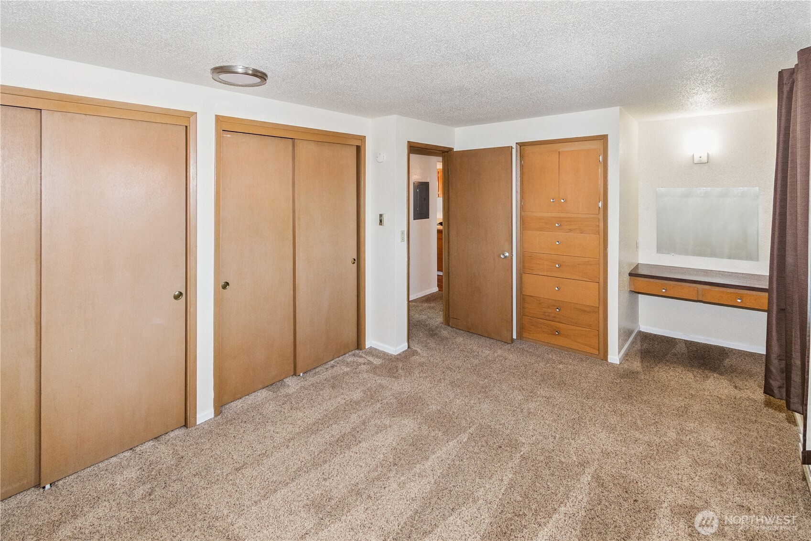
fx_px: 338
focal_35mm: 15
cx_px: 406
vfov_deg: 77.3
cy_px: 270
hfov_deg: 100.4
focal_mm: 10
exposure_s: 1/60
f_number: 4.5
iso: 900
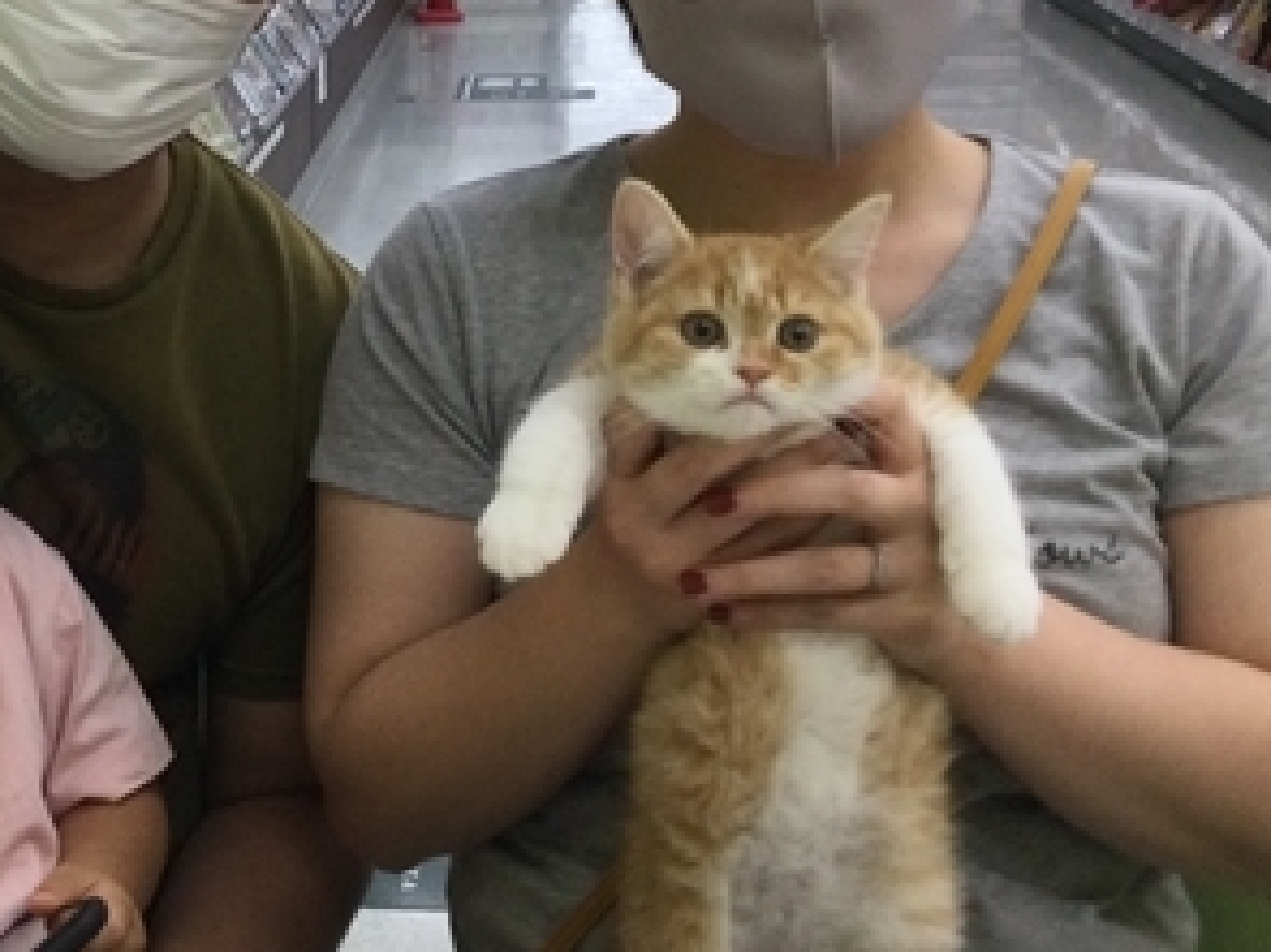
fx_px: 2312
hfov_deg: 30.0
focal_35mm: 63
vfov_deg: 23.1
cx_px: 259
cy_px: 271
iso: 40
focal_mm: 3.3
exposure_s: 1/30
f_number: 2.4
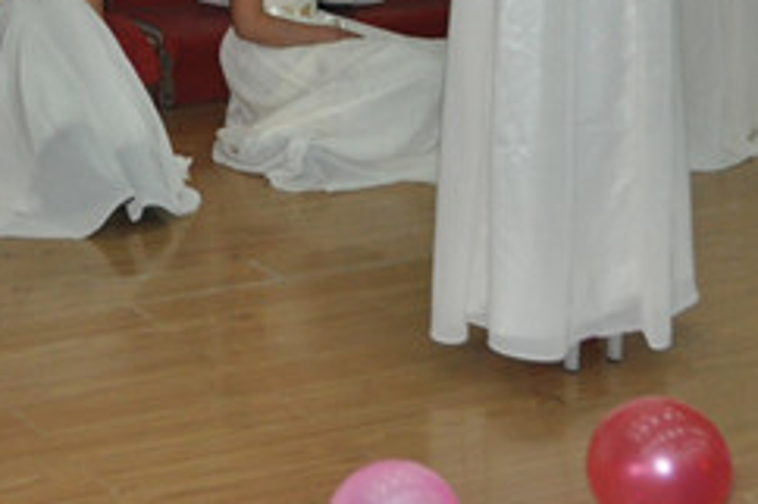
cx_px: 85
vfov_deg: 12.9
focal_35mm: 99
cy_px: -318
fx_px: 2083
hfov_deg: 20.2
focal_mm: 20
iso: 800
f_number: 3.5
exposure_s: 1/60
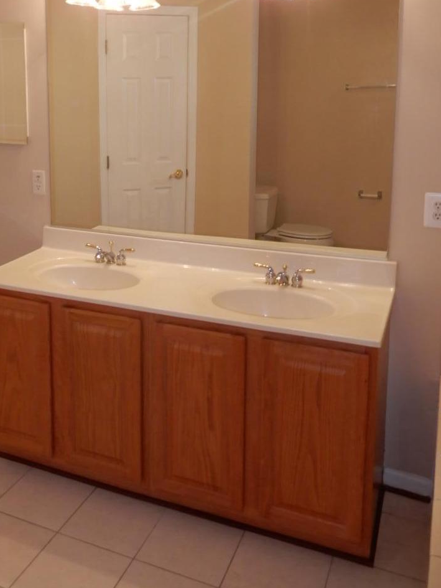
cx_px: 117
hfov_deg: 36.1
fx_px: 662
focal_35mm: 39
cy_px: 172
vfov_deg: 46.7
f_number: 3.4
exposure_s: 1/30
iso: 140
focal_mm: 4.3
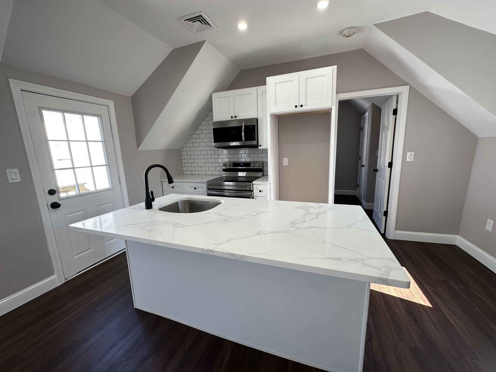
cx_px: 248
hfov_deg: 102.1
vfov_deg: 85.7
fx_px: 201
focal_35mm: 14
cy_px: 186
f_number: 2.2
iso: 64
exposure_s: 1/120
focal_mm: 2.22
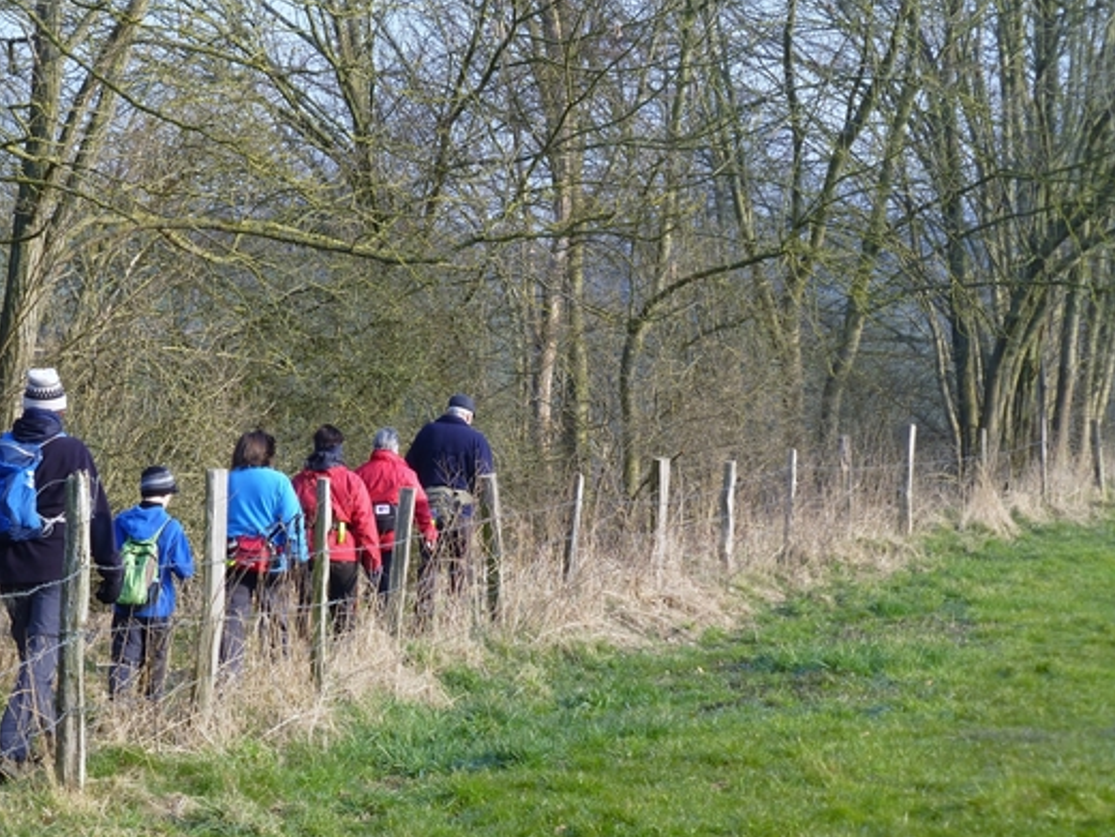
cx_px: 484
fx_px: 2932
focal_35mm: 91
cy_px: 400
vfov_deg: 16.2
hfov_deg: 21.5
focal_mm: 14.2
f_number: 5.1
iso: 100
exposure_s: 1/160
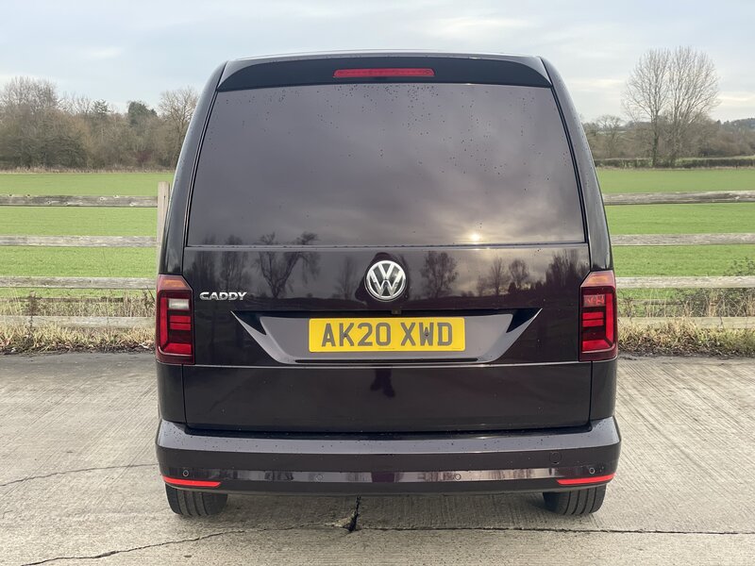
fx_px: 1134
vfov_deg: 28.0
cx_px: 378
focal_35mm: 52
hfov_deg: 36.8
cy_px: 283
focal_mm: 6
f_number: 2
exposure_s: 1/155
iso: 25
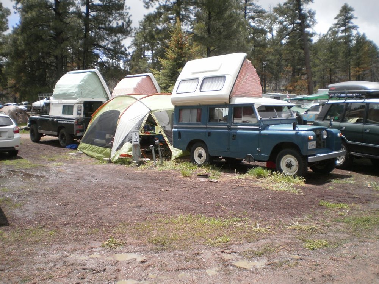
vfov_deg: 39.7
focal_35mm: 36
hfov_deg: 51.4
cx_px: 190
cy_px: 142
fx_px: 394
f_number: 3.1
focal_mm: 6.3
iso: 100
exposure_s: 1/800
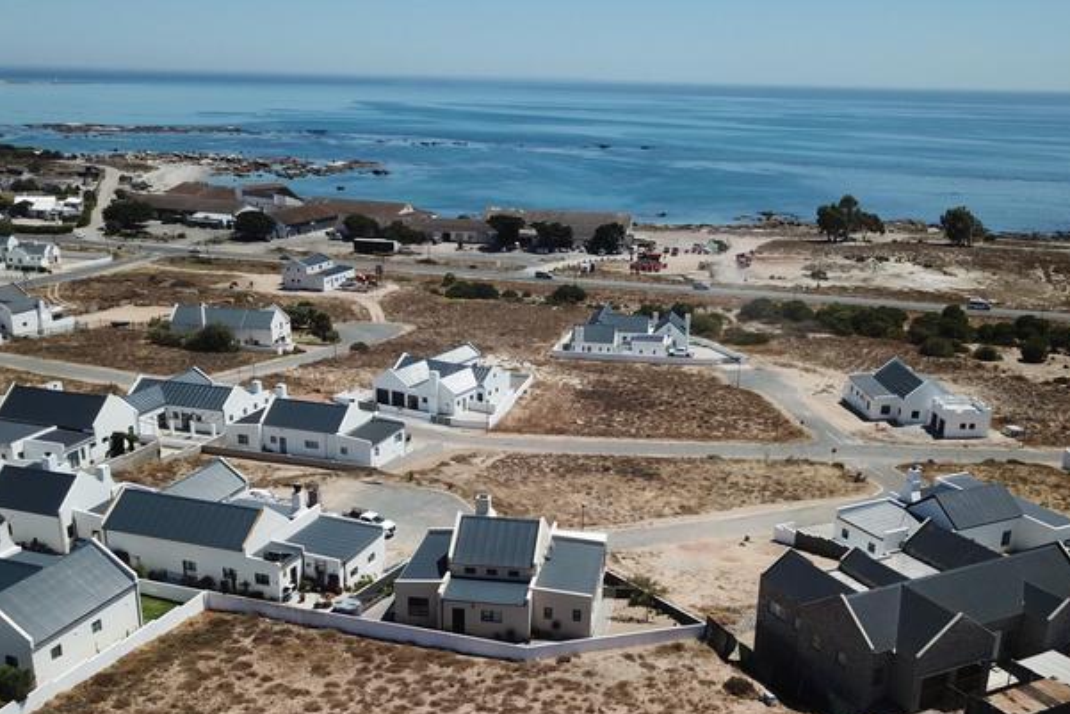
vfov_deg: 36.5
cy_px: 474
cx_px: 555
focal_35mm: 36
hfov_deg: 53.1
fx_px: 1070
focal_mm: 4.73
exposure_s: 1/2427
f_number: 2.2
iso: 100
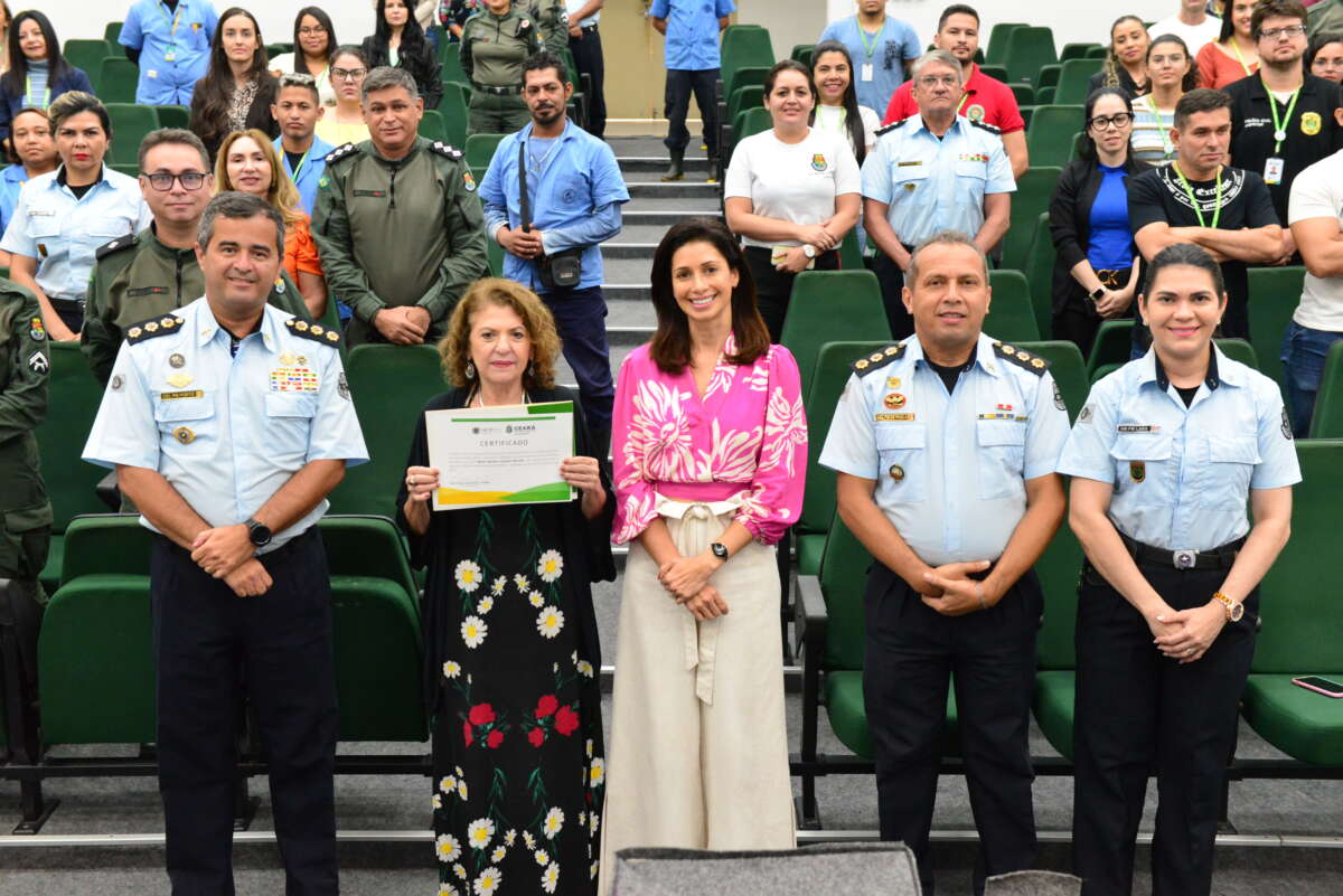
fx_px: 1866
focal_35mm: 50
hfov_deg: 39.6
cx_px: 672
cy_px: 448
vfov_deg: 27.0
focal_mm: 50
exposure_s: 1/125
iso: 5000
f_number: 5.6
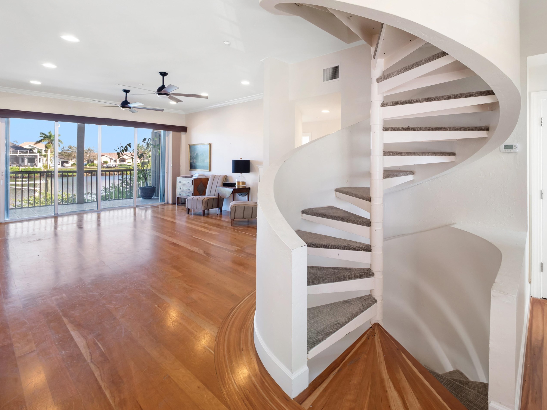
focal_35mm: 17
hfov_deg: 90.0
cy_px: 162
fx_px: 269
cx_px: 324
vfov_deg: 73.8
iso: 200
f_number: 7.1
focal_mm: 7
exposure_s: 1/5
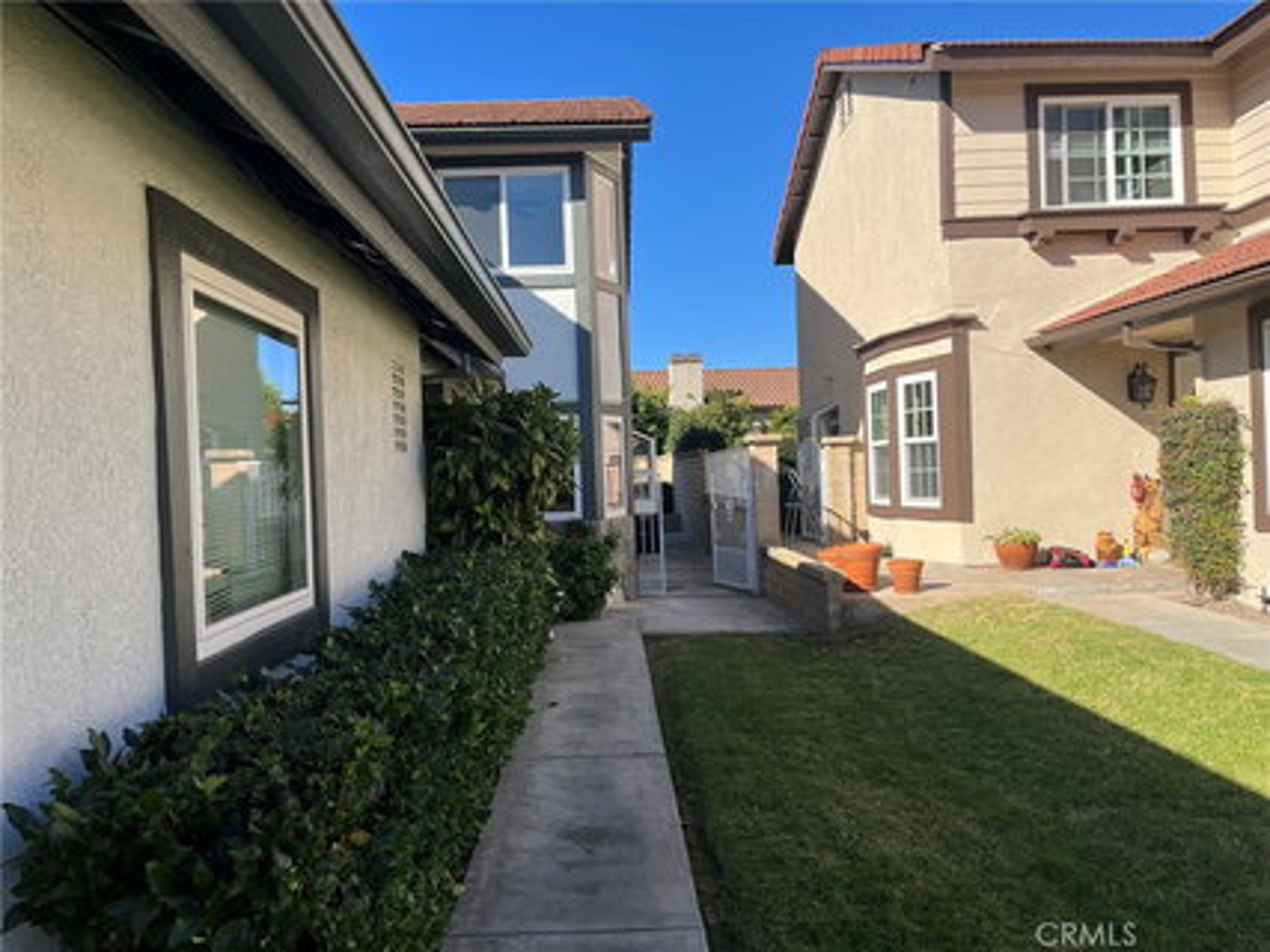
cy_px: 476
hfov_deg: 67.3
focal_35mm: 26
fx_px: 954
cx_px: 635
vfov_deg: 53.0
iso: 50
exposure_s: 1/2463
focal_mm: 5.1
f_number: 1.6
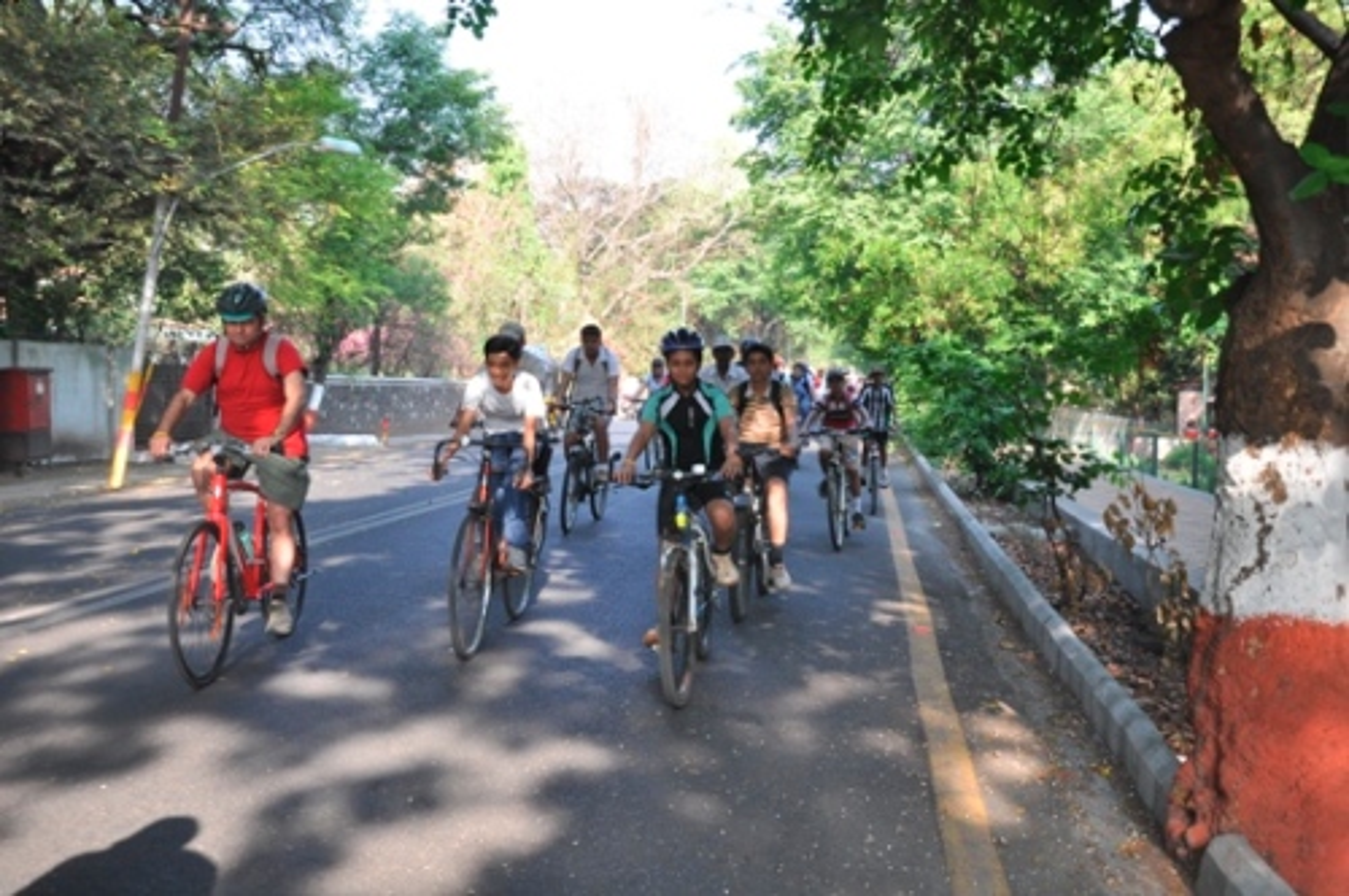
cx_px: 674
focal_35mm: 38
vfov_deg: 35.4
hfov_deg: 51.3
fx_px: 1403
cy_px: 448
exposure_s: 1/200
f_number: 7.1
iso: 400
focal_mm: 25
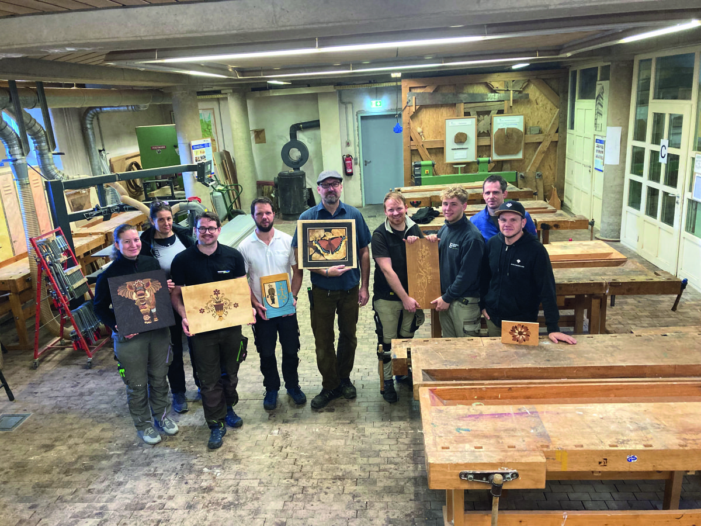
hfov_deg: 63.4
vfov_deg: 49.7
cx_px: 350
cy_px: 263
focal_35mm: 28
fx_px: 567
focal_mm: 3.99
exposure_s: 1/50
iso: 320
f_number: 1.8
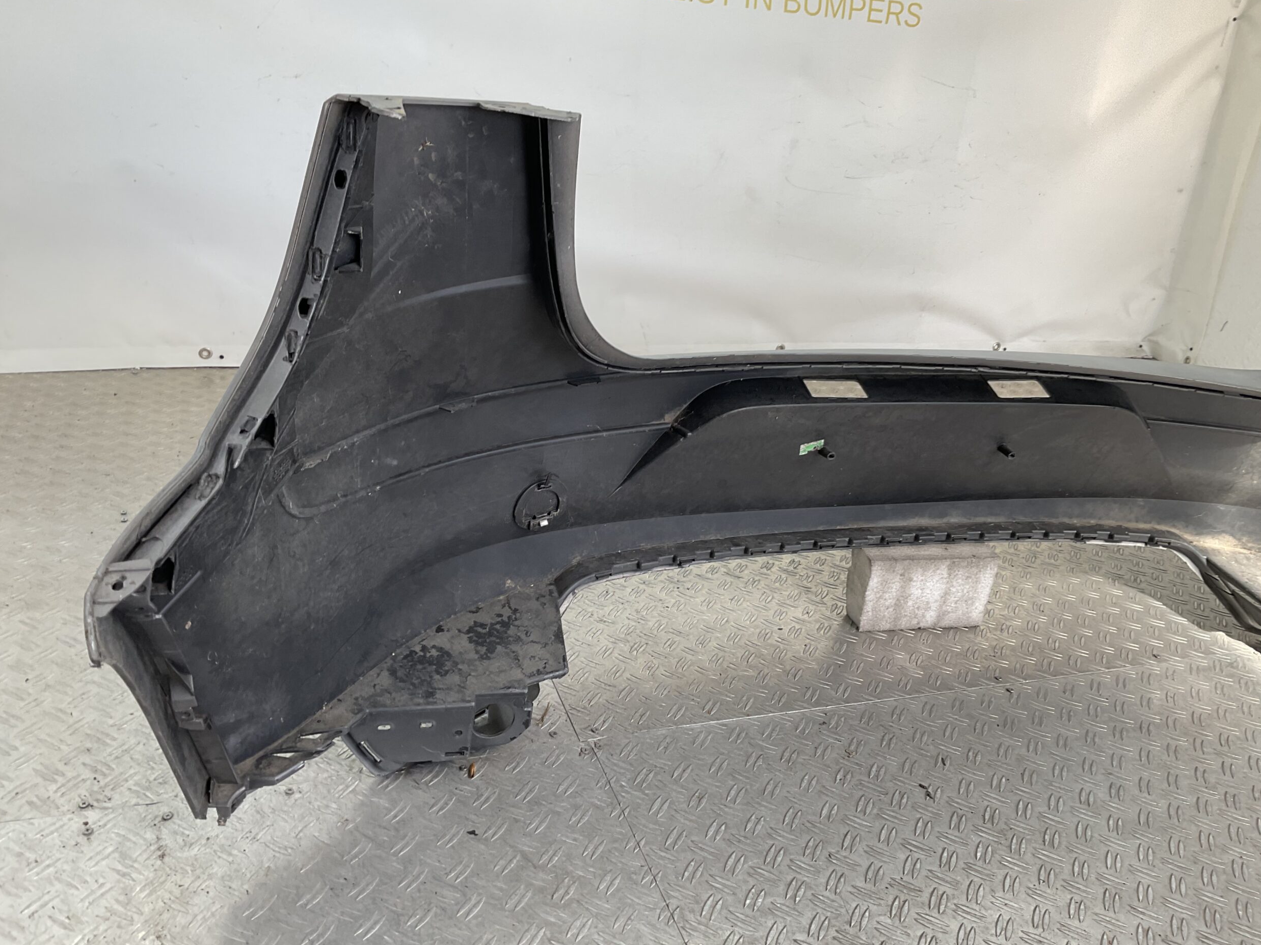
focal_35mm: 30
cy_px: 467
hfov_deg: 60.0
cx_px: 648
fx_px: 1093
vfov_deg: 46.8
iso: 16
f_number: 1.8
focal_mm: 3
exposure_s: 1/136
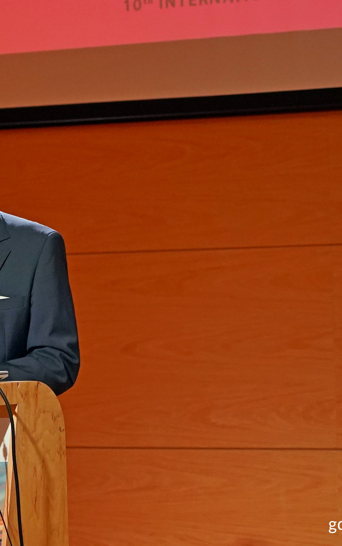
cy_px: 273
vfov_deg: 13.0
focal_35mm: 161
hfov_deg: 8.1
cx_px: 7
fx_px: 2401
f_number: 4.5
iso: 4000
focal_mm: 105
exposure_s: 1/200
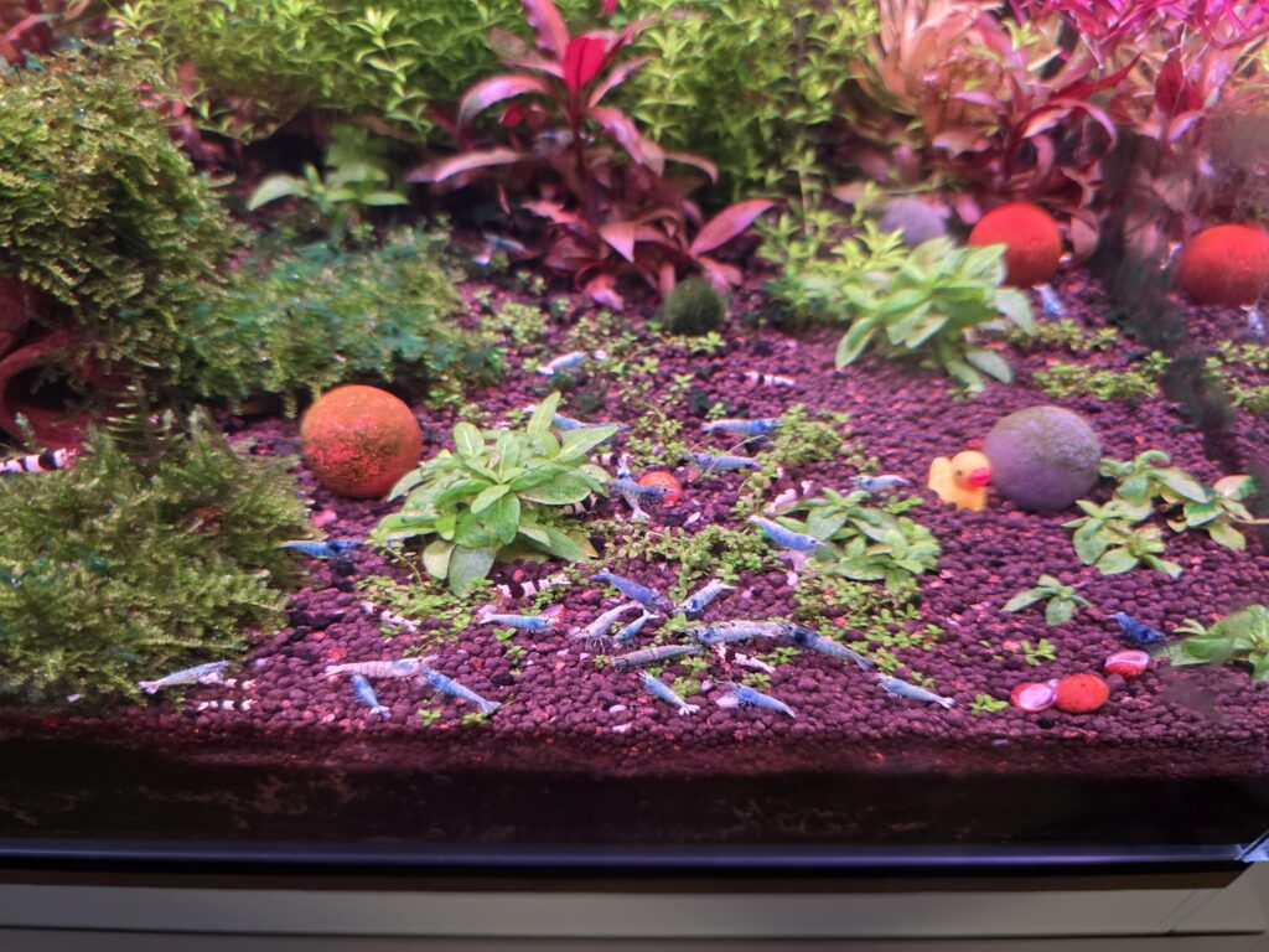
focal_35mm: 23
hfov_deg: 73.9
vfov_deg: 58.9
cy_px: 476
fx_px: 843
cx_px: 634
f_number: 1.7
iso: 400
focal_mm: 6.3
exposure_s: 1/57.3
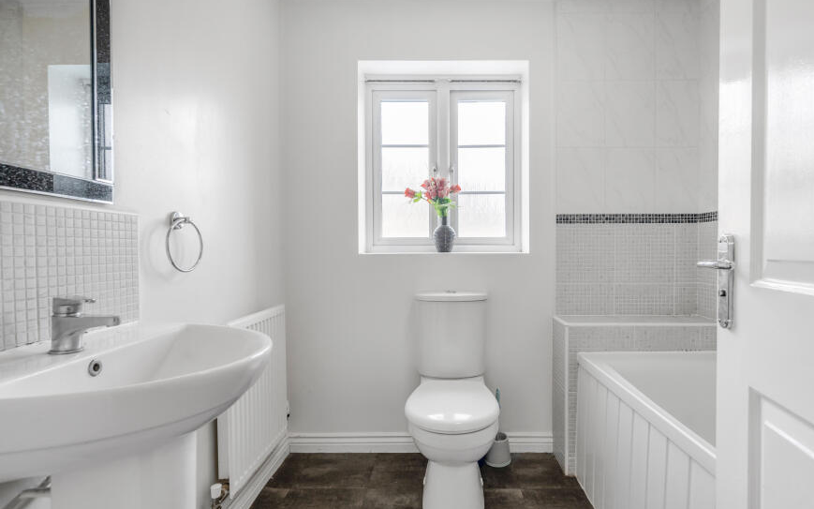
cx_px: 442
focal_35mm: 18
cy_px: 254
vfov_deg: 65.0
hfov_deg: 90.9
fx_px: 399
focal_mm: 15
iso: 250
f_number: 6.3
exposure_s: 1/50
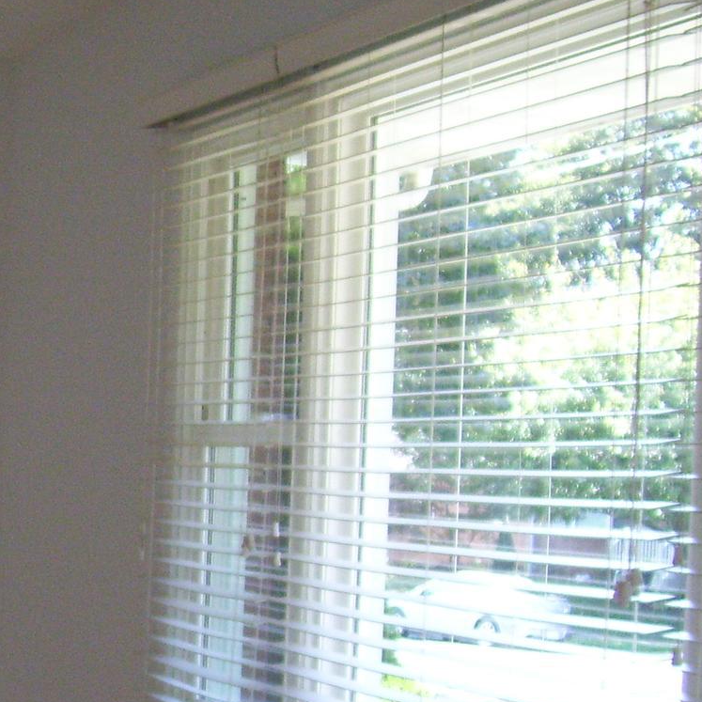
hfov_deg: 18.4
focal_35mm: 87
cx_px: -246
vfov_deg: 19.8
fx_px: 1996
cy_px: 547
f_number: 2.7
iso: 320
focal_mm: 6
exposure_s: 1/160
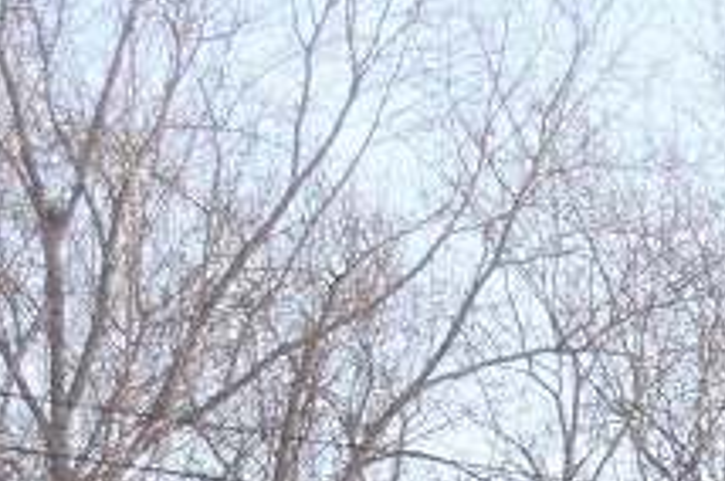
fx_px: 5469
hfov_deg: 7.6
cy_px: 1318
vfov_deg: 4.8
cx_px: 662
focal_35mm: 272
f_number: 4.5
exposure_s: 1/500
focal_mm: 30
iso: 1250
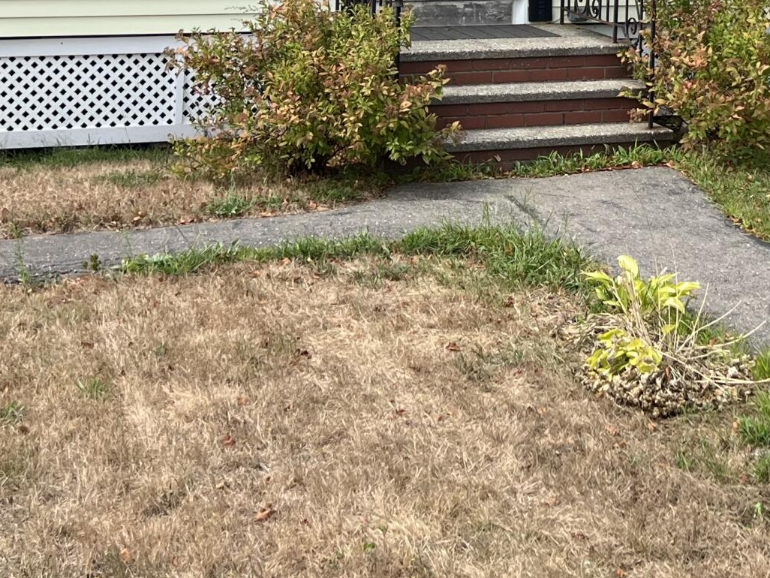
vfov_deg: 18.1
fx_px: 1691
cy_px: -173
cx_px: 630
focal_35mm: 76
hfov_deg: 25.2
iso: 50
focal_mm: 5.7
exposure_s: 1/2008
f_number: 1.5
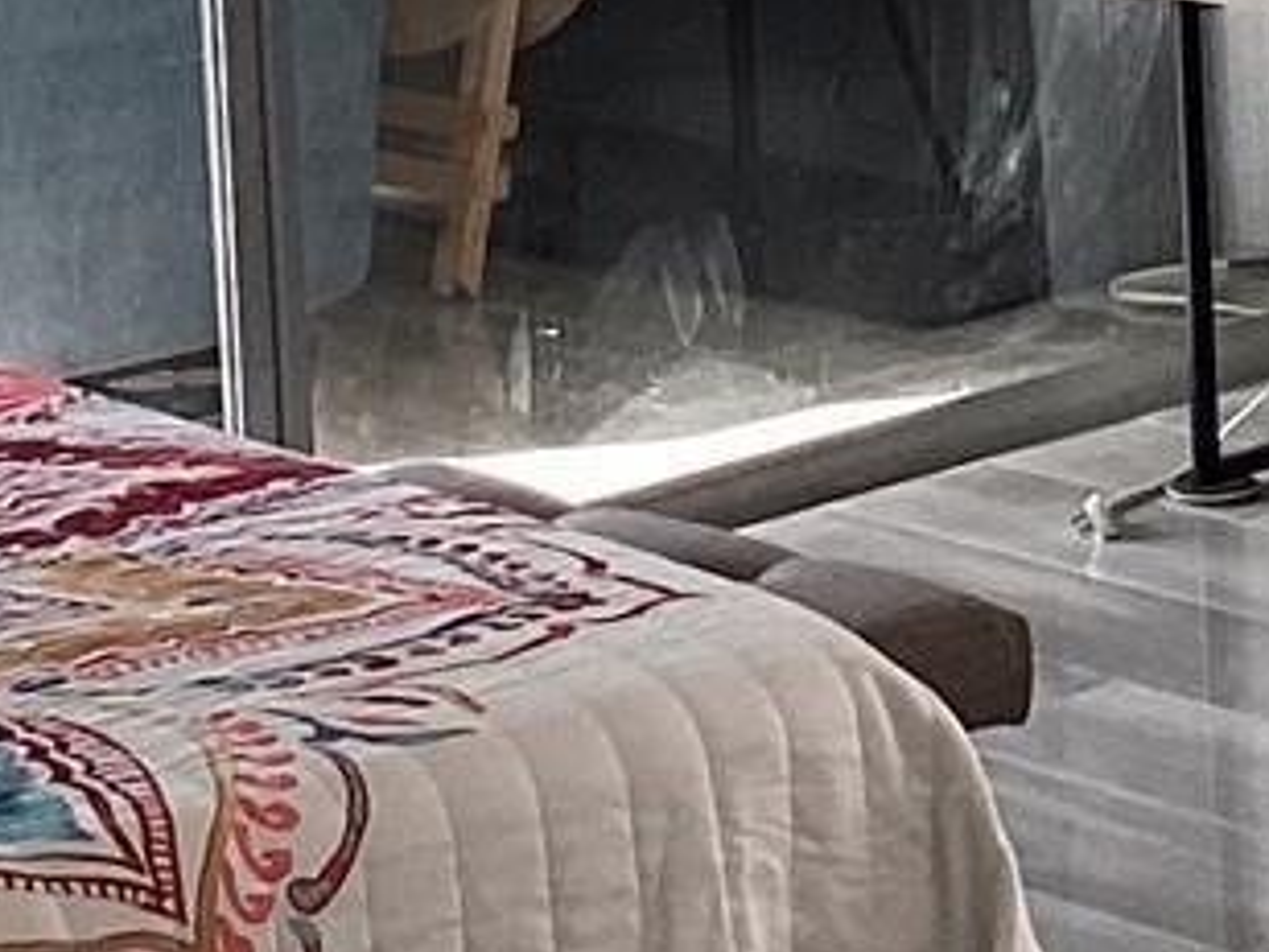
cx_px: 1162
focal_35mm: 161
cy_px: -511
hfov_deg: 12.2
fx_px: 5902
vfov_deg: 9.0
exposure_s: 1/60
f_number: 2.4
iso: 64
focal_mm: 3.3
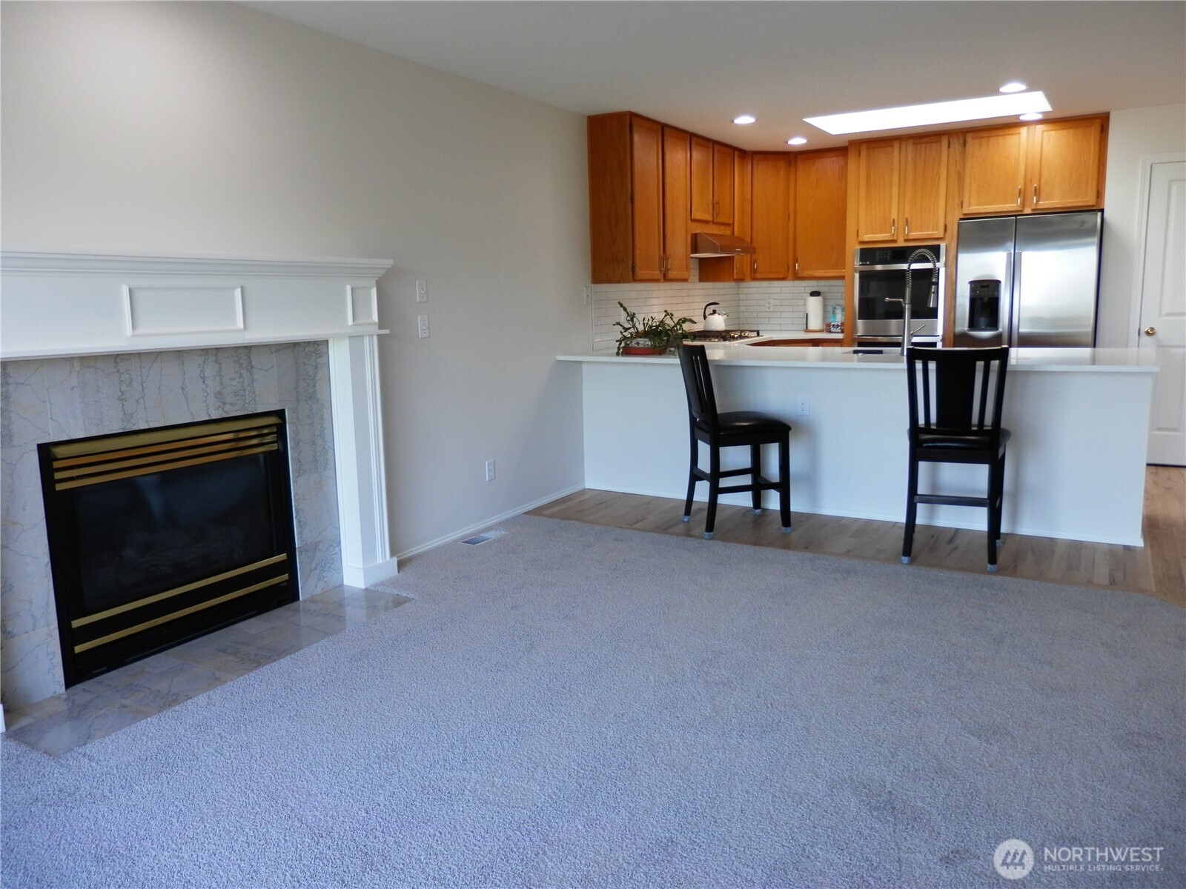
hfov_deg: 69.4
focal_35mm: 25
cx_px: 593
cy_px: 444
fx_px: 857
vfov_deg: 54.9
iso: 80
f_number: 3
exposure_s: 1/30
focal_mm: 4.5
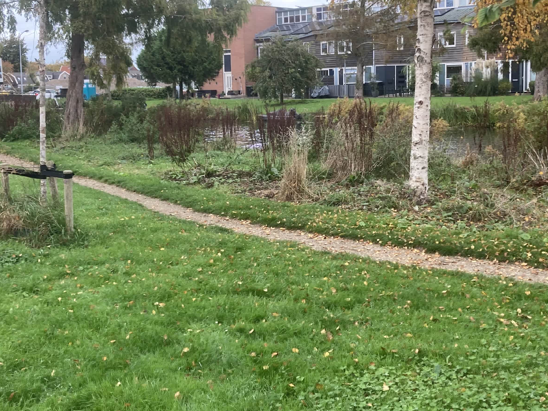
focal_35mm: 48
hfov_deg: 39.7
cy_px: 181
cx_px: 264
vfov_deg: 30.2
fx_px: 760
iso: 20
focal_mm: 4
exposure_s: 1/158
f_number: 1.8
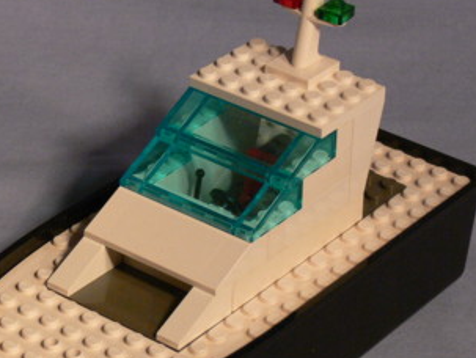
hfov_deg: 12.8
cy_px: 240
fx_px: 2120
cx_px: 168
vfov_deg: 9.6
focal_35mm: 154
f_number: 4
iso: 200
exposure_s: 1/125
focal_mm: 15.5
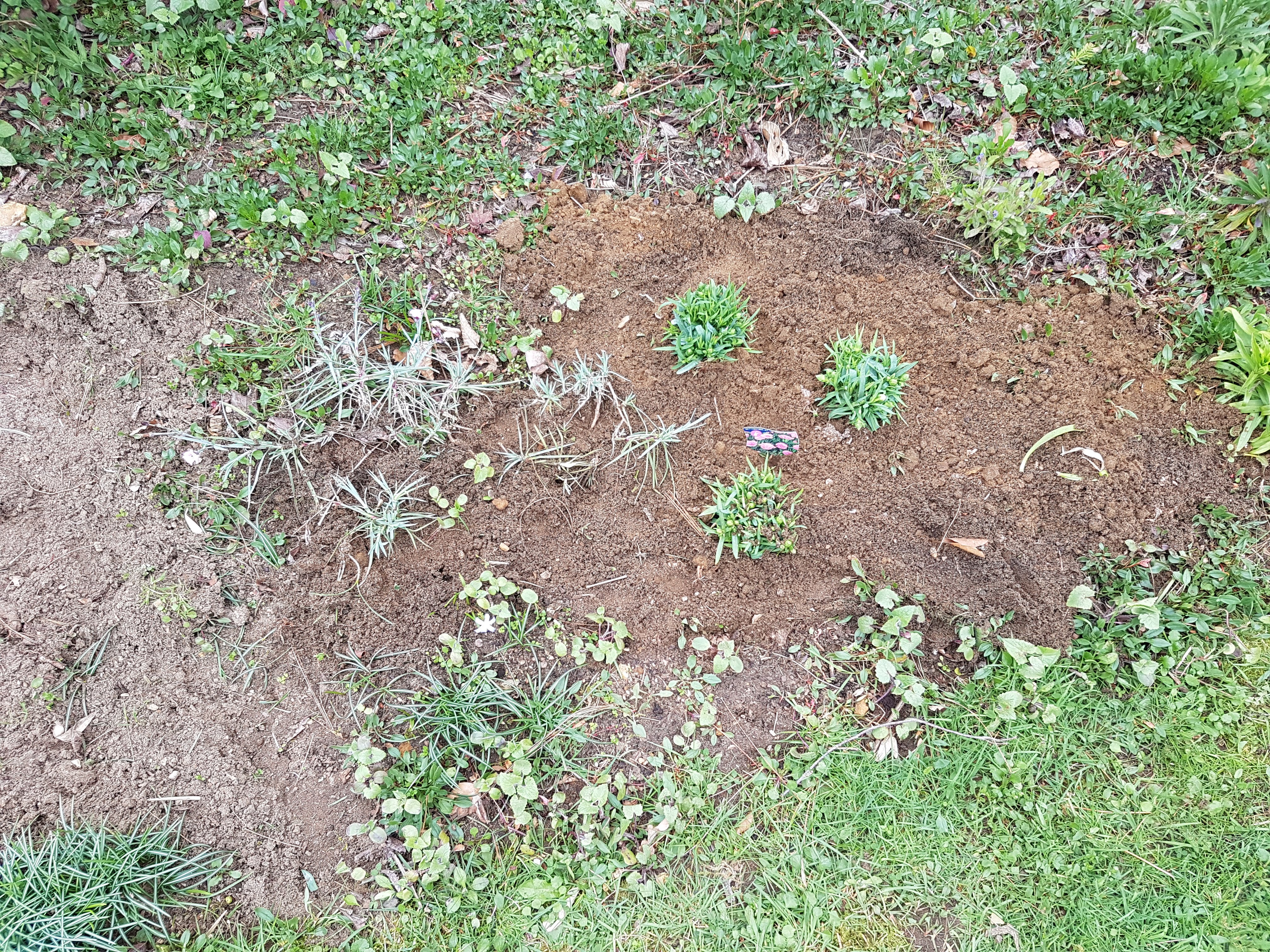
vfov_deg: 53.1
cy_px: 476
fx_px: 954
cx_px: 635
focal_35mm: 26
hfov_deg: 67.3
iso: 50
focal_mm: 4.2
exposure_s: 1/100
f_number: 1.7
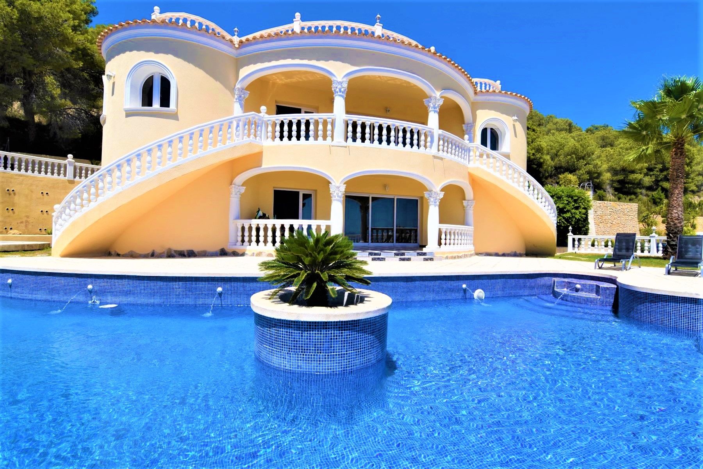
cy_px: 234
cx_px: 352
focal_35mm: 16
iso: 100
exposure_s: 1/200
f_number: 11
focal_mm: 11
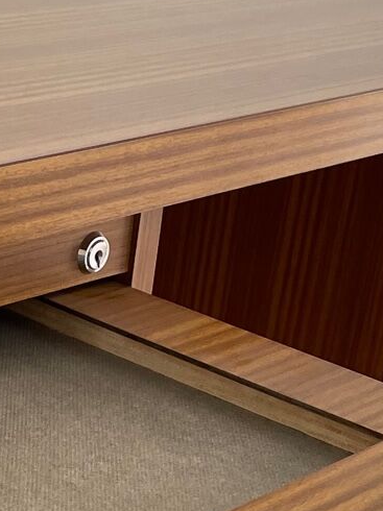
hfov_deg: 13.5
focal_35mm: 107
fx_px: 1580
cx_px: -55
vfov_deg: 17.6
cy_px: 588
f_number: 1.6
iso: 100
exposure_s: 1/121
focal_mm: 4.2
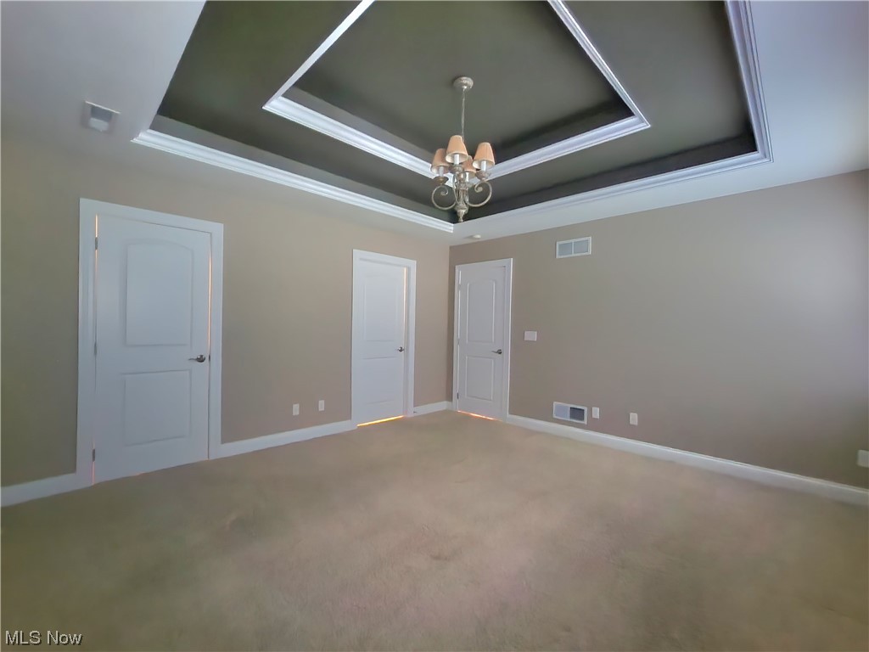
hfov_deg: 106.2
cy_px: 326
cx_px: 434
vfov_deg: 89.9
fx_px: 326
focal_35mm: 13
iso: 500
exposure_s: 1/4
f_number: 2.2
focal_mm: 2.2
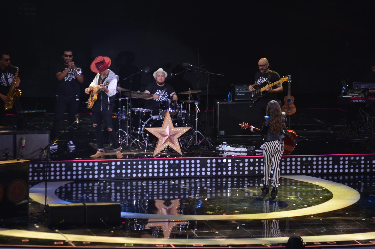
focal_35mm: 300
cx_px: 188
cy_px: 124
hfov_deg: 6.9
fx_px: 3118
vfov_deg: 4.6
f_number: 5.6
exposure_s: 1/125
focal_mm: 200
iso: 800
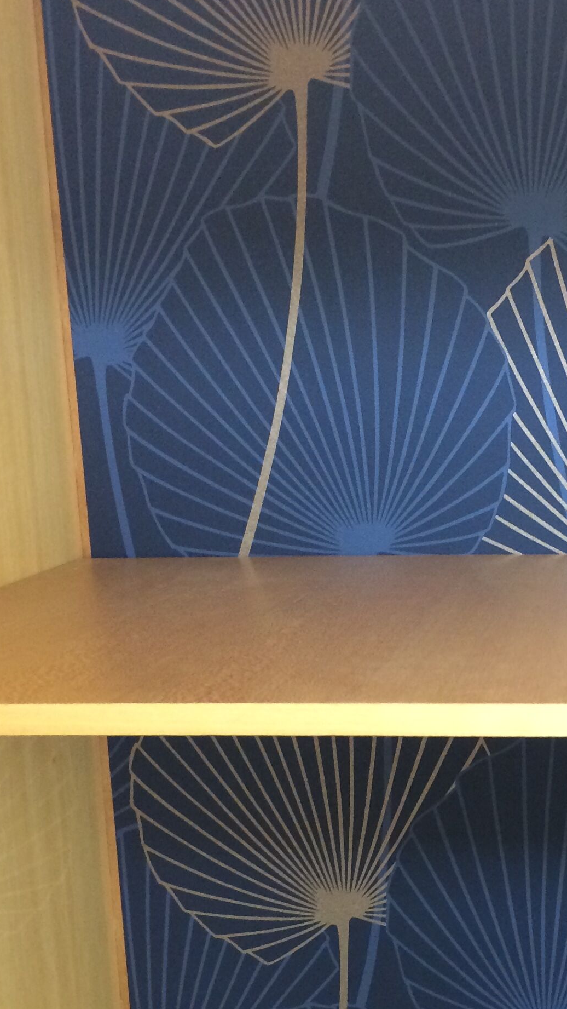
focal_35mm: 56
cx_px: 496
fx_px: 1497
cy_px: 721
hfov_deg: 21.0
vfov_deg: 36.6
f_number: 2.2
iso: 200
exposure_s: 1/33
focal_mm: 4.15
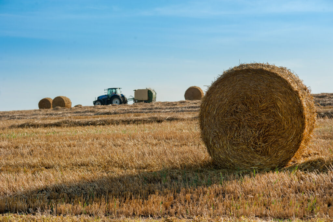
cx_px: 166
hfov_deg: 23.9
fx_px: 786
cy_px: 111
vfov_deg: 16.0
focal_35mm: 85
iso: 200
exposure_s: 1/800
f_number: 8
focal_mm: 85
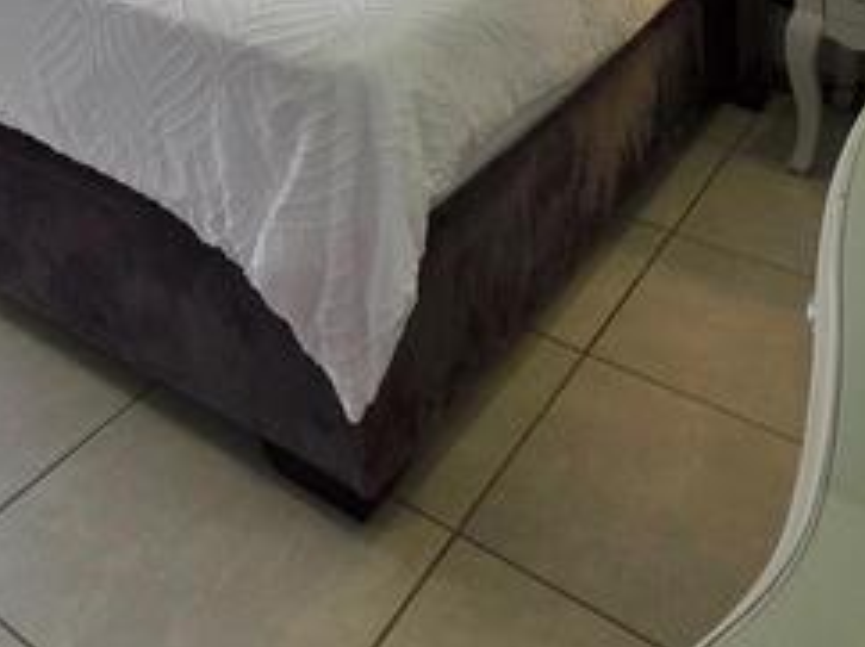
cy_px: -368
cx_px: 136
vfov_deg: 24.5
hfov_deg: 41.4
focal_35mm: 43
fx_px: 1073
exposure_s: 1/100
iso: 64
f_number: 1.9
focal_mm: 2.2
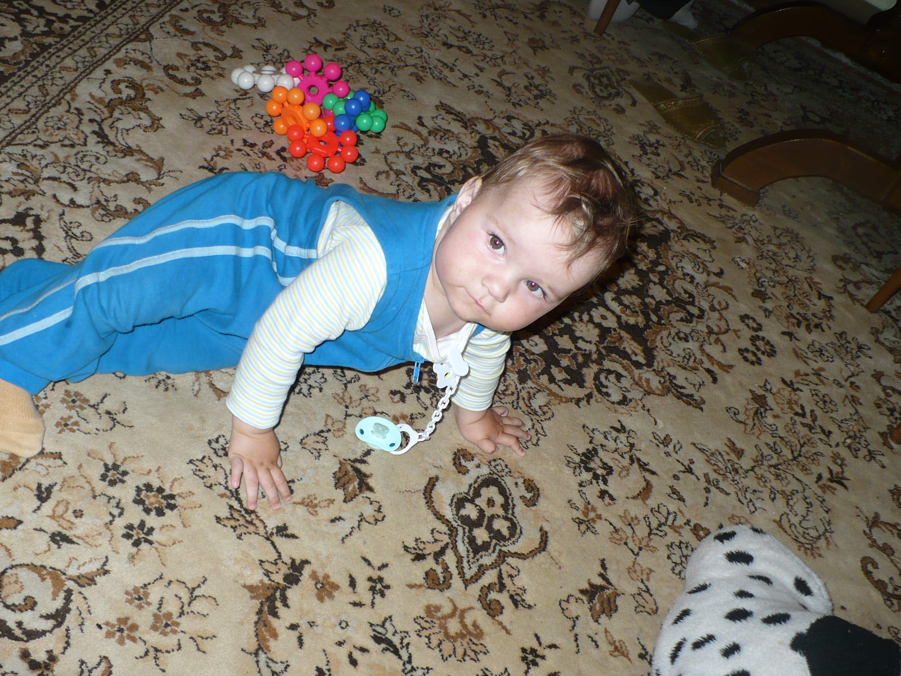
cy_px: 338
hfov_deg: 43.9
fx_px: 1119
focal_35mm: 43
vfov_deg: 33.6
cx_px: 450
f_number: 2.8
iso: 100
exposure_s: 1/30
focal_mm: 6.1
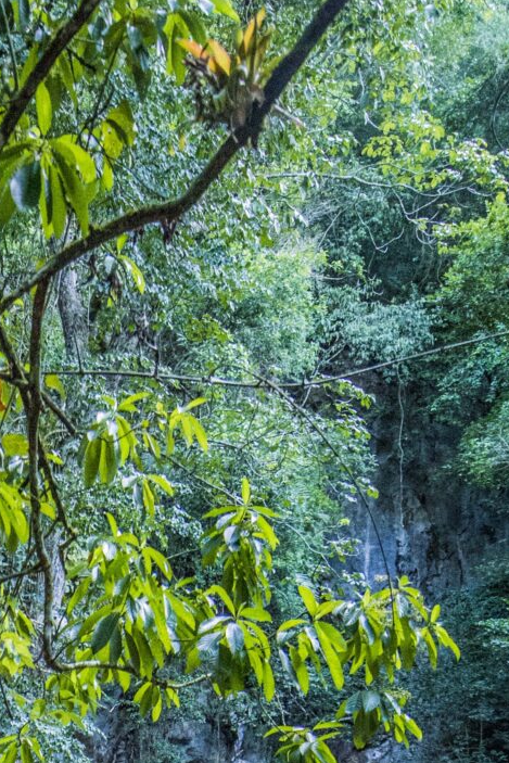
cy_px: 985
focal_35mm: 51
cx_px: -148
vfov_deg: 30.7
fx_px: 1081
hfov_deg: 23.5
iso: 6400
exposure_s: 1/1600
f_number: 2.8
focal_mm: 14
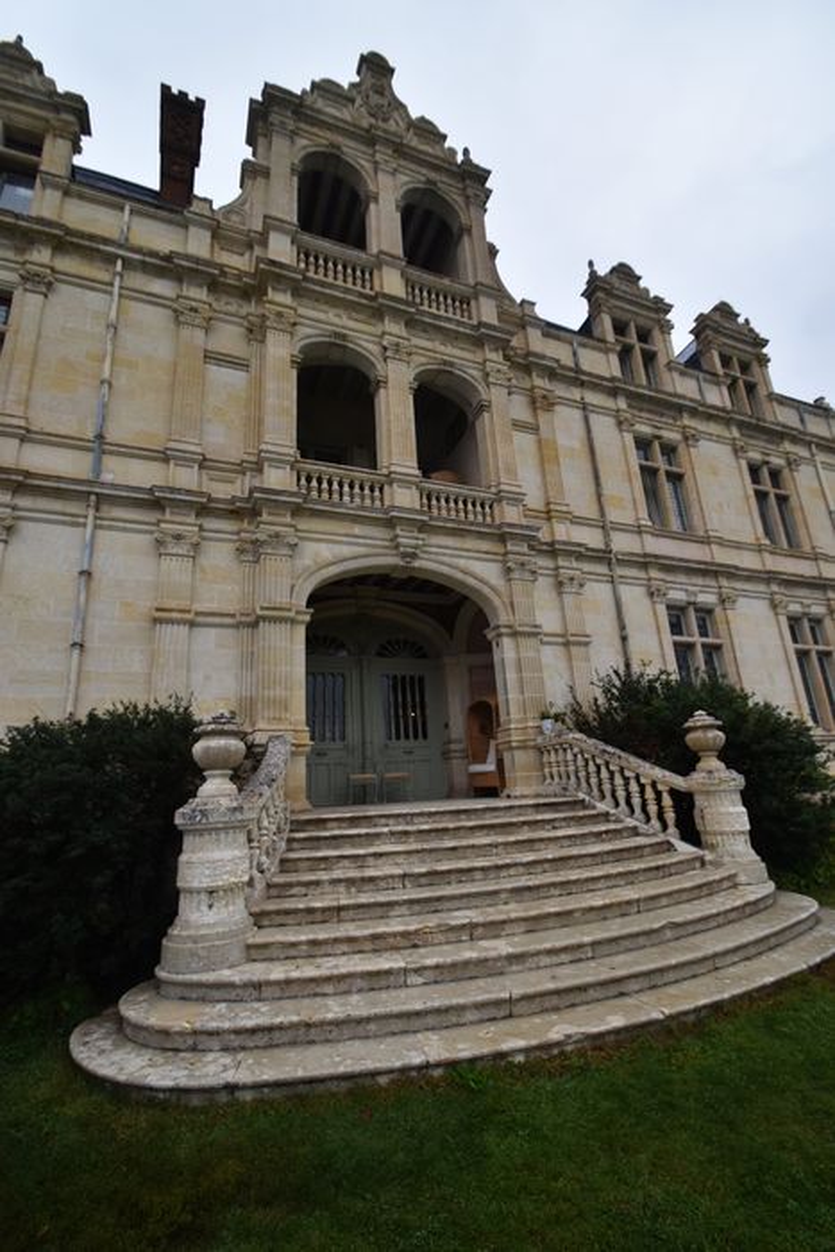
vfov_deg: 100.4
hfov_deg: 77.4
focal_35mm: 15
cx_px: 418
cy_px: 626
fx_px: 522
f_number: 8
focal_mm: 10
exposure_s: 1/250
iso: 360
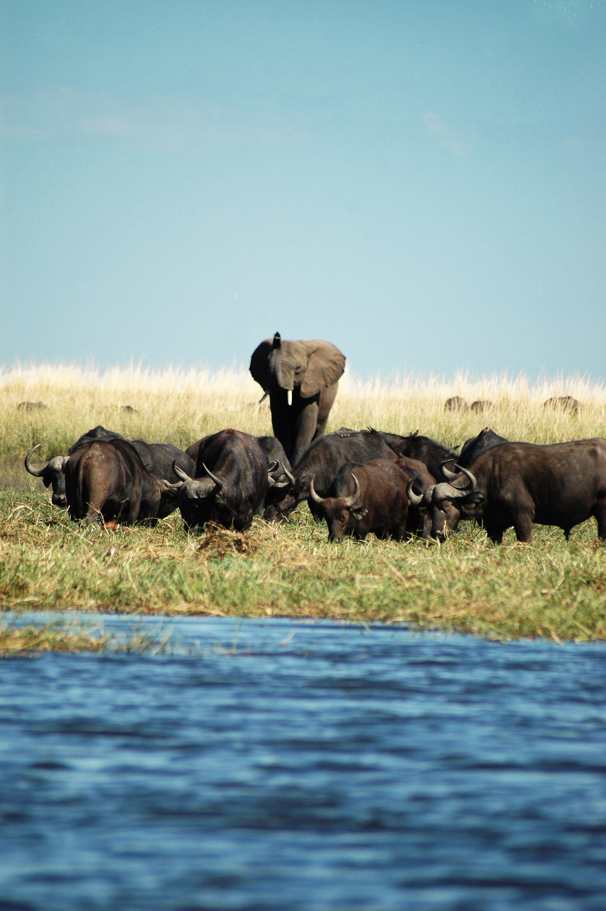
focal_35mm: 405
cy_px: 456
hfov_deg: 3.4
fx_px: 10248
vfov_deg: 5.1
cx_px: 303
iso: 200
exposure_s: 1/1000
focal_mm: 270
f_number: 5.6
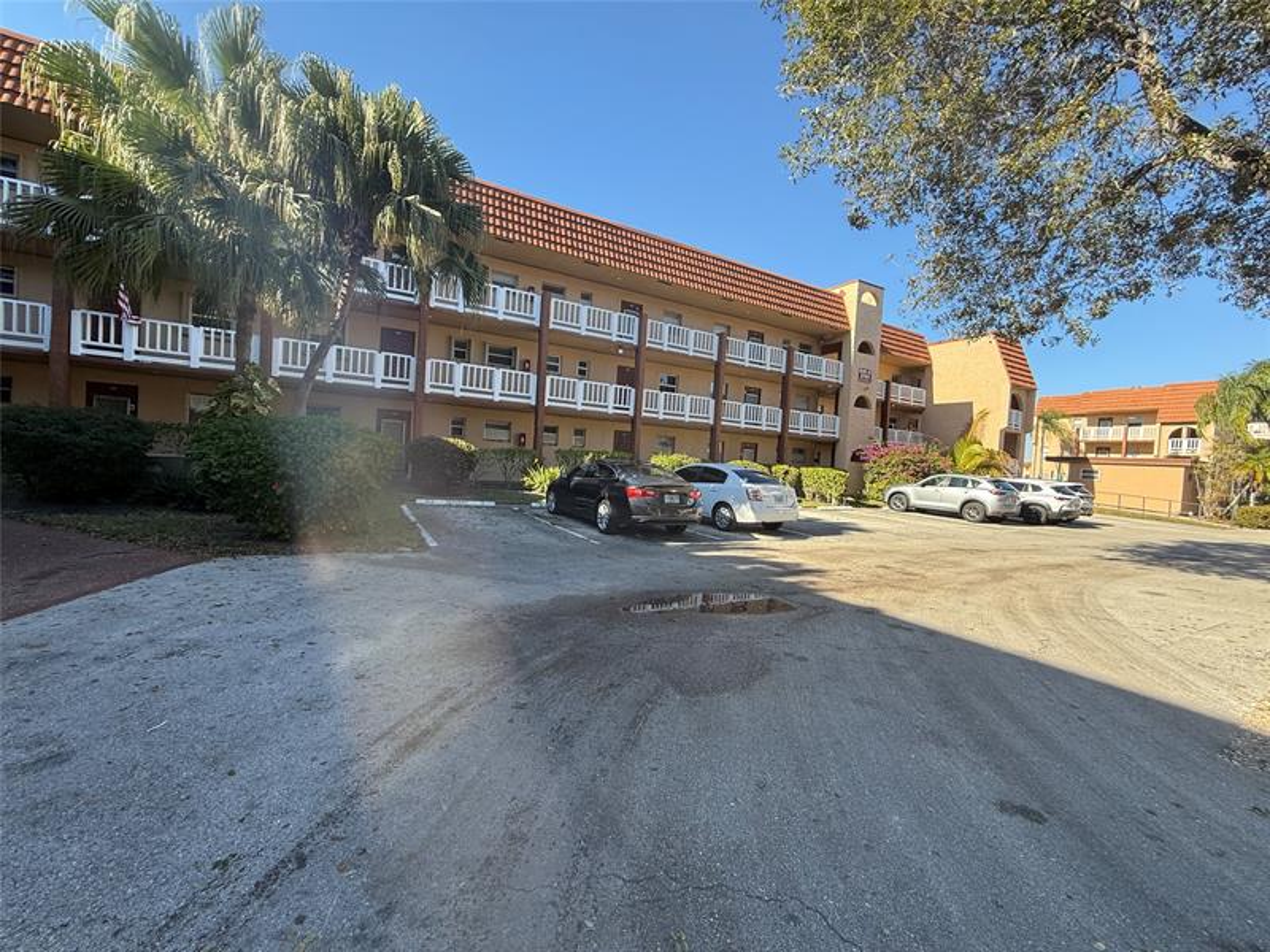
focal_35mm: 14
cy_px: 476
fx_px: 514
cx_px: 635
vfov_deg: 85.7
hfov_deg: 102.1
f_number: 2.2
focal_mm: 2.22
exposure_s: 1/545
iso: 64
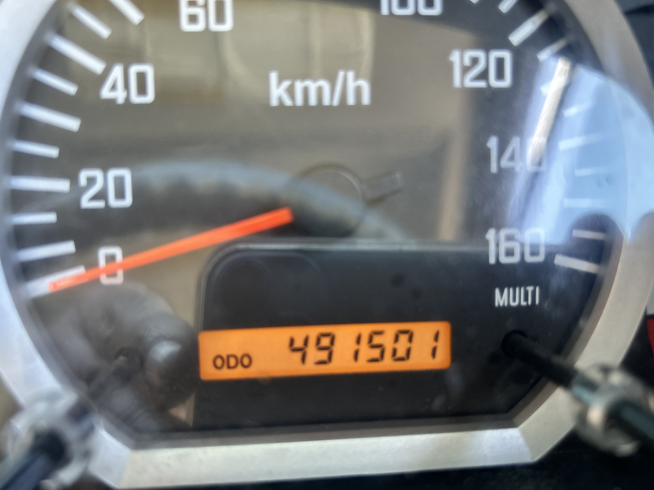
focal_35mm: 26
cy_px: 245
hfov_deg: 67.3
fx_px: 491
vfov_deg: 53.1
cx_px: 327
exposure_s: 1/60
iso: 160
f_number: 1.5
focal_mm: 5.7
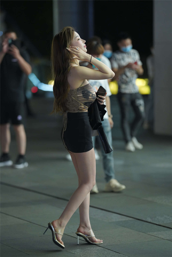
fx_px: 967
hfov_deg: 10.2
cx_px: 86
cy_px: 128
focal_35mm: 135
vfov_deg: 15.2
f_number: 2
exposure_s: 1/200
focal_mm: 135
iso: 1600
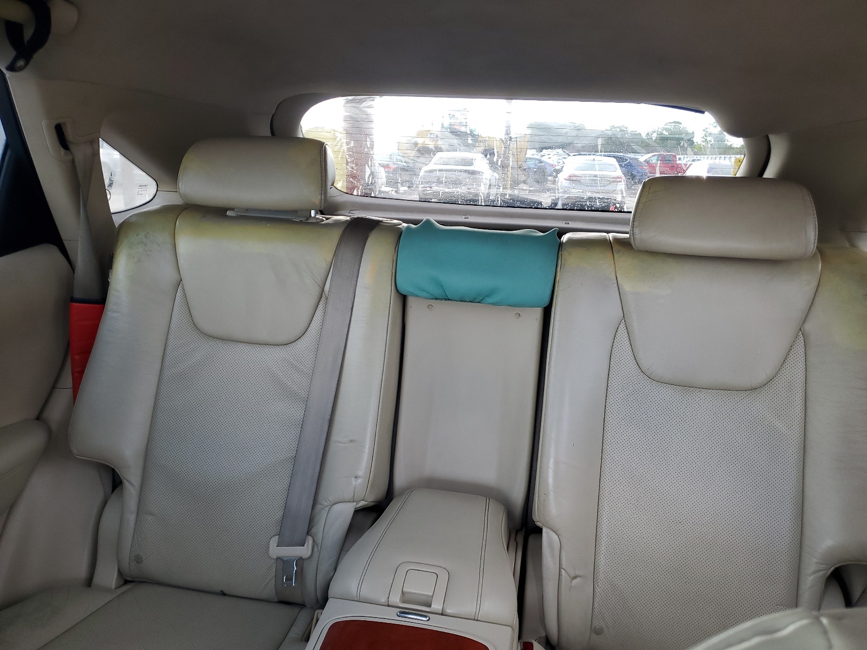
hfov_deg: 67.3
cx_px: 434
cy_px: 325
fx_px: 651
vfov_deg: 53.1
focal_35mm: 26
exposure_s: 1/60.2
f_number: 1.5
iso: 60
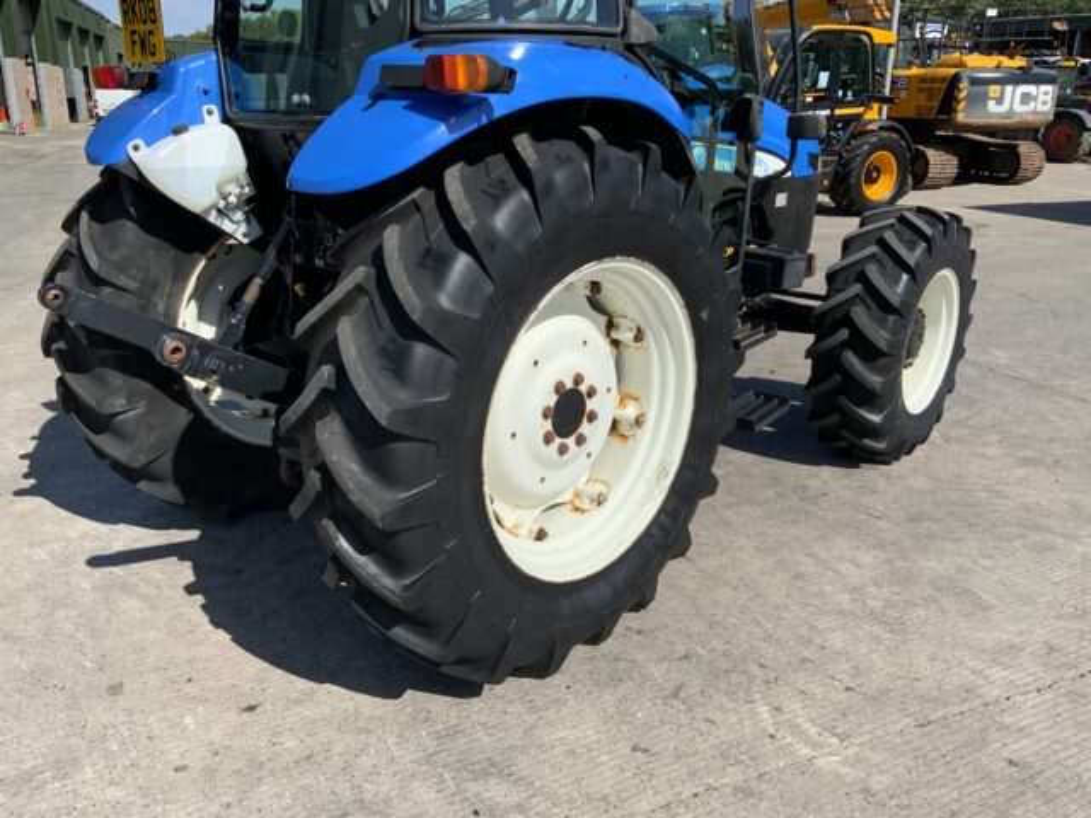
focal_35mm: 29
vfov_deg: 48.2
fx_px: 914
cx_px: 546
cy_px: 409
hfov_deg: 61.7
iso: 16
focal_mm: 3
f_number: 1.8
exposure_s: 1/1912
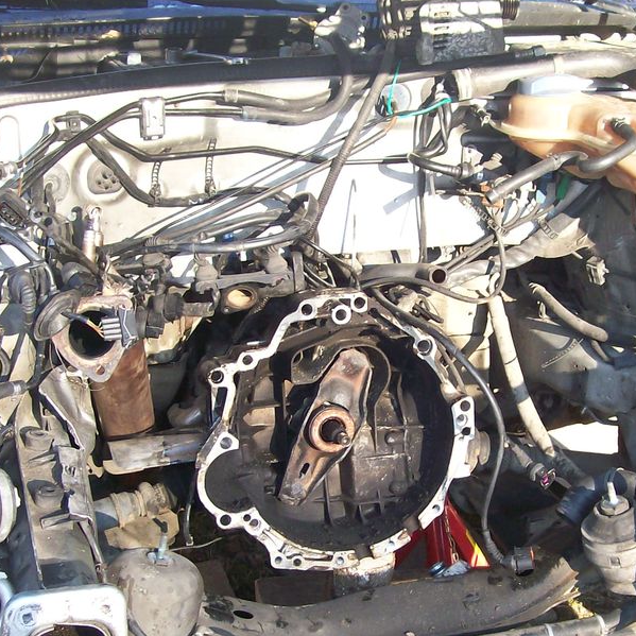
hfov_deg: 25.3
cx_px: 367
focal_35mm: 68
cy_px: 399
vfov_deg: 25.3
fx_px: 1413
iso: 80
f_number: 2.7
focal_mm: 6
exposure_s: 1/92.1
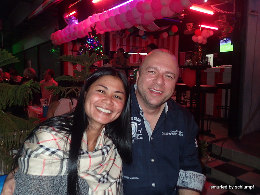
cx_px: 130
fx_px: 225
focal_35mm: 30
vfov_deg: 46.8
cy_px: 98
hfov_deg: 60.0
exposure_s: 1/30
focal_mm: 5.5
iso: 320
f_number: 2.3
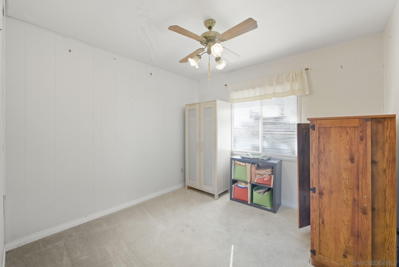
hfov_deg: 104.2
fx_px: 155
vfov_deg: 81.3
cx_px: 200
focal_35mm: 14
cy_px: 134
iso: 500
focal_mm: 14
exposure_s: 1/100
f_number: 8
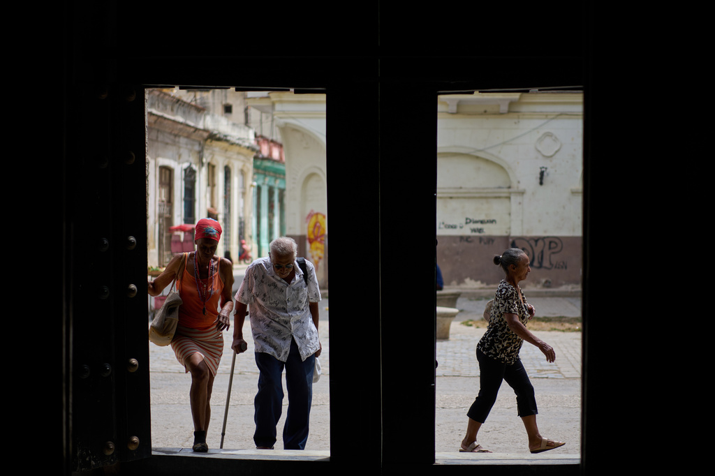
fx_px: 1092
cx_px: 358
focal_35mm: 55
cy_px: 238
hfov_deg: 36.3
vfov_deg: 24.6
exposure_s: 1/3200
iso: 100
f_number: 1.8
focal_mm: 55
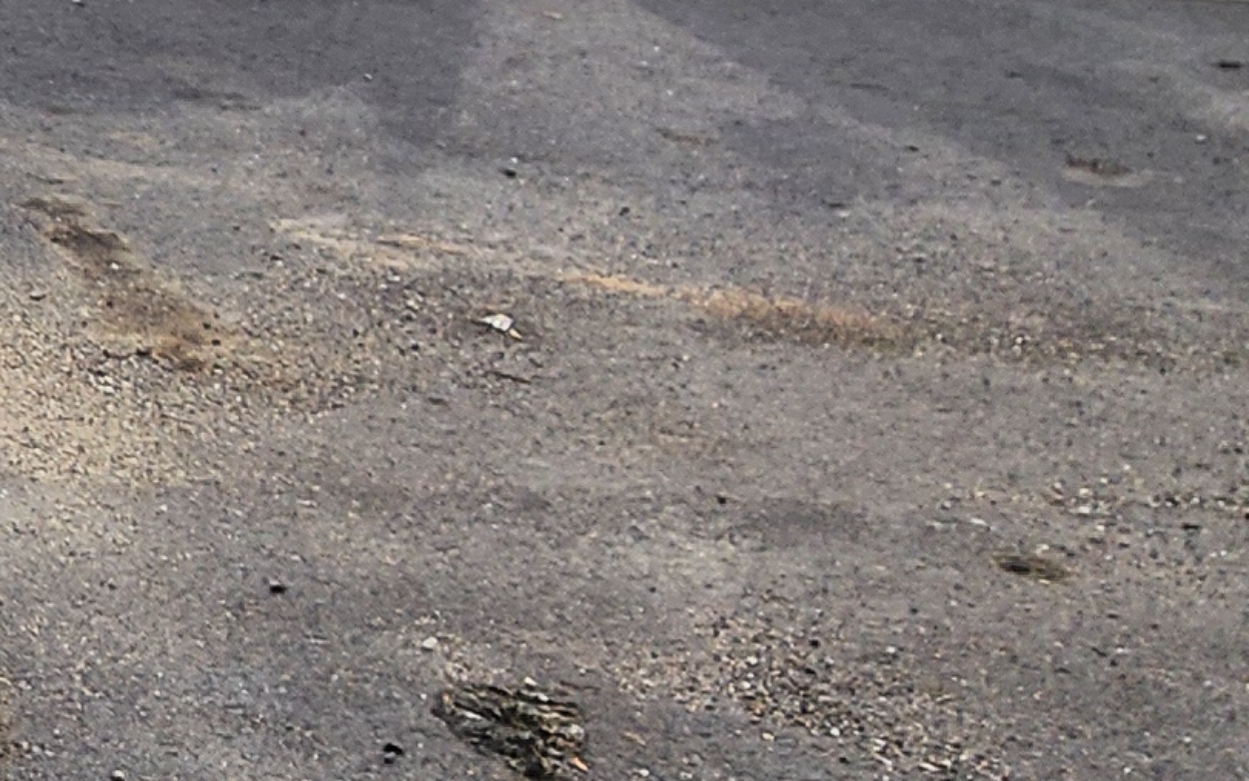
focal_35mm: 68
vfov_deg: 19.1
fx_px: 2315
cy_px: 451
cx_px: -1086
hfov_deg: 20.1
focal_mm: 2.2
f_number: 2.2
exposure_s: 1/1654
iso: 50
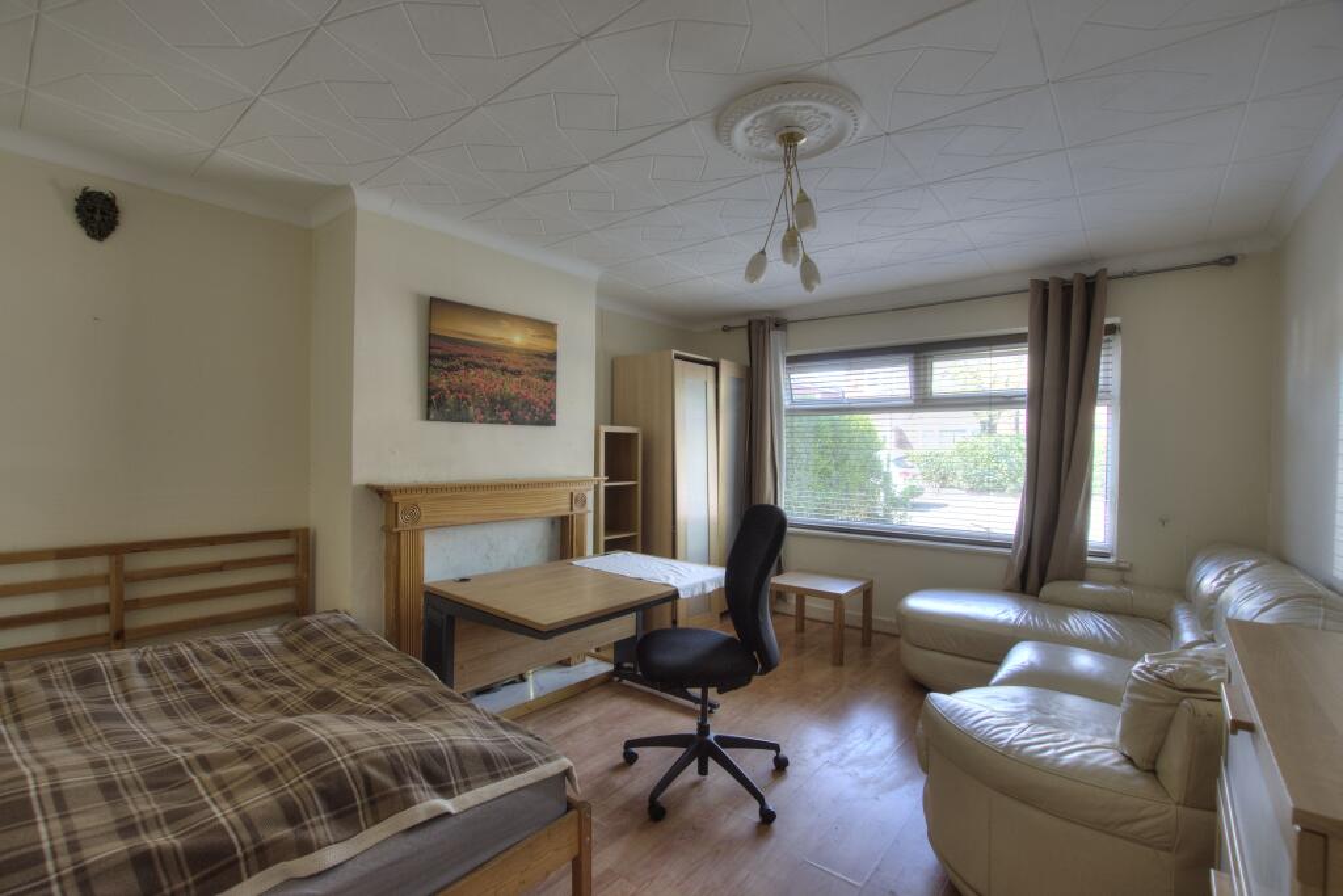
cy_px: 448
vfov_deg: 77.3
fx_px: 560
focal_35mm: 15
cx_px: 672
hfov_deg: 100.4
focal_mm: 10
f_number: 8
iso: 400
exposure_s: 1/13
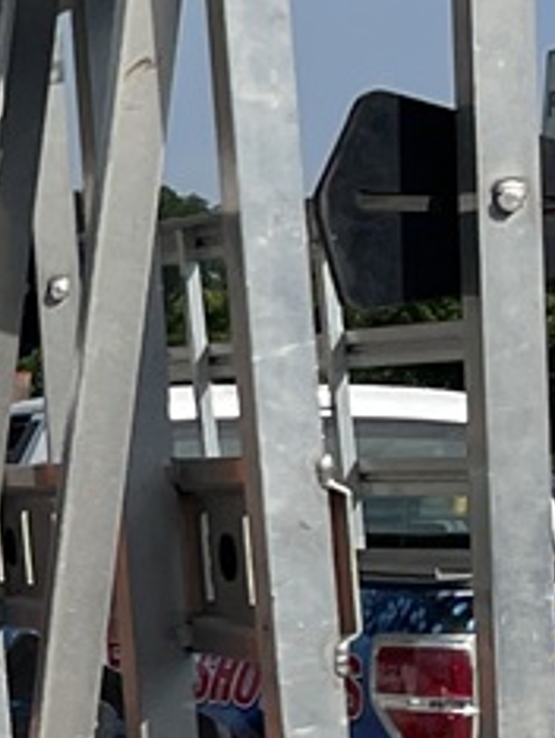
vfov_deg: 11.0
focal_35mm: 179
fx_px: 3820
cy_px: 615
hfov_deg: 7.1
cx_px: -1279
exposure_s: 1/7299
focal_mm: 4.2
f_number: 1.6
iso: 32
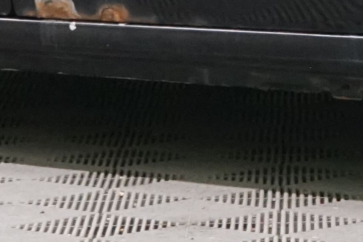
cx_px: 467
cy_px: -282
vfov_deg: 2.9
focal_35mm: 467
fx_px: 4708
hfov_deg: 4.4
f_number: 5.6
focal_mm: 66
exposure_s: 1/80
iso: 4000
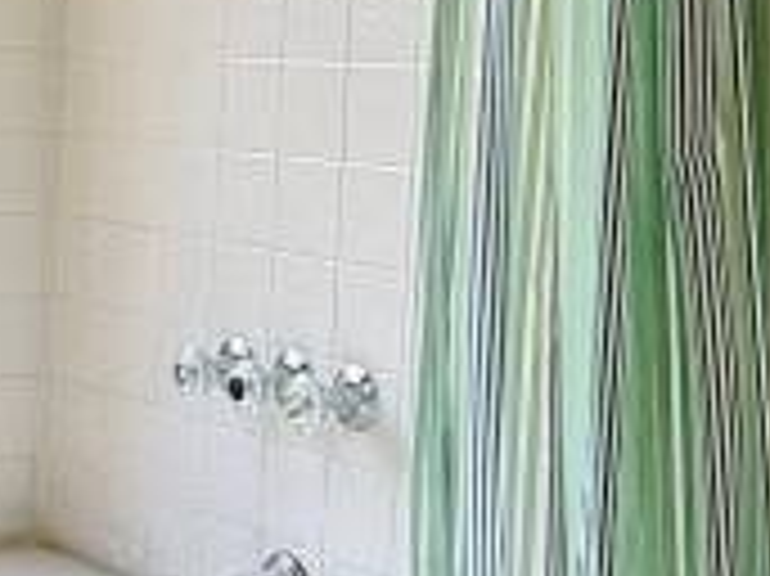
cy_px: 148
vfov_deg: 17.5
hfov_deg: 23.0
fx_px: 1867
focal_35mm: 84
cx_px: 180
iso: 64
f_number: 2.2
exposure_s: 1/162
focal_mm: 2.22
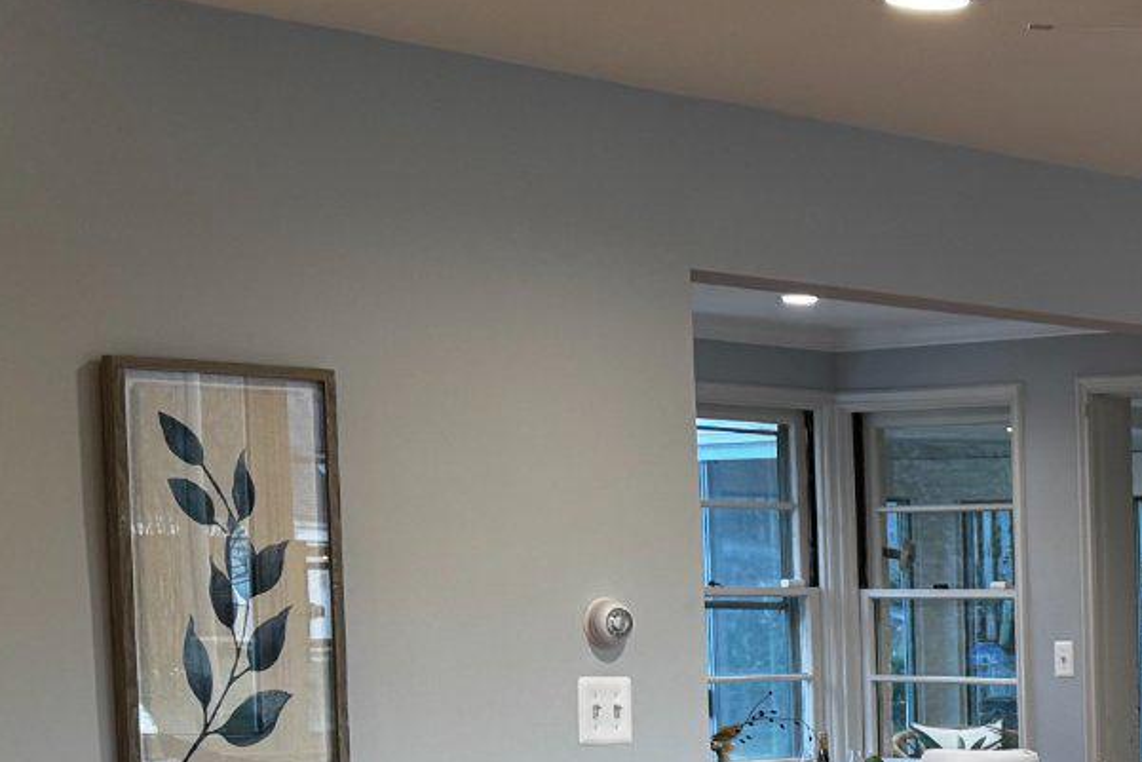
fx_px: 2697
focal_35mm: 85
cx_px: 1505
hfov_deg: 21.5
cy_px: 842
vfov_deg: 15.6
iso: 160
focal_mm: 6.76
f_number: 1.78
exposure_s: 1/120
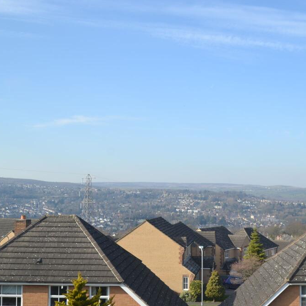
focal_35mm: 47
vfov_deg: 36.1
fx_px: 470
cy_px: 154
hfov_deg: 35.6
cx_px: 208
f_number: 6.3
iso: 100
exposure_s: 1/160
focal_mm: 24
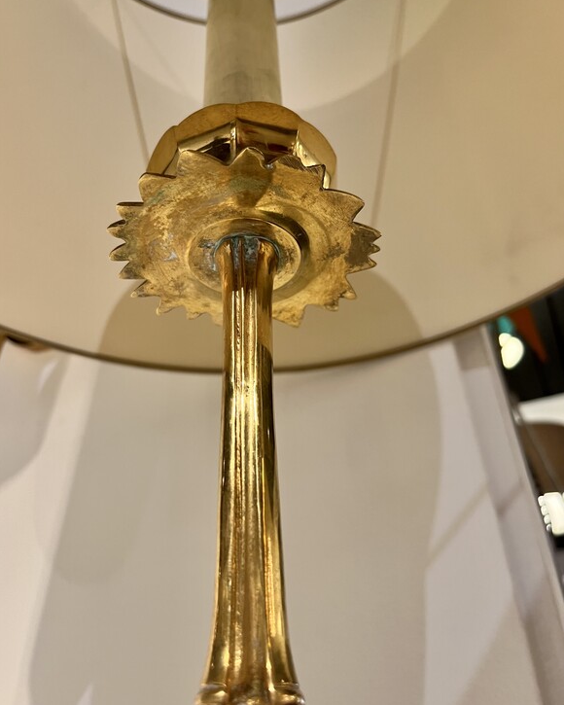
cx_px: 273
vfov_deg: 62.2
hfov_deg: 51.5
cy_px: 335
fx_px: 584
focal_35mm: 28
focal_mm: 5.1
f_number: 1.6
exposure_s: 1/50
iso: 100
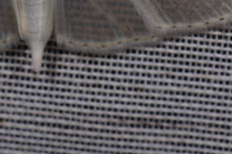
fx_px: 2377
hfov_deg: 5.6
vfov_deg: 3.7
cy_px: -66
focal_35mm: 369
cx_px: 54
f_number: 22
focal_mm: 85
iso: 100
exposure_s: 1/60
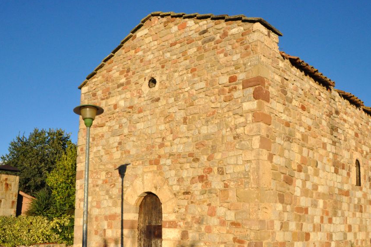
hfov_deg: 53.2
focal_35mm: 36
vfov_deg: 36.7
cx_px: 193
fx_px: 371
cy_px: 144
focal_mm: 20
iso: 1600
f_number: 16
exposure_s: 1/1000
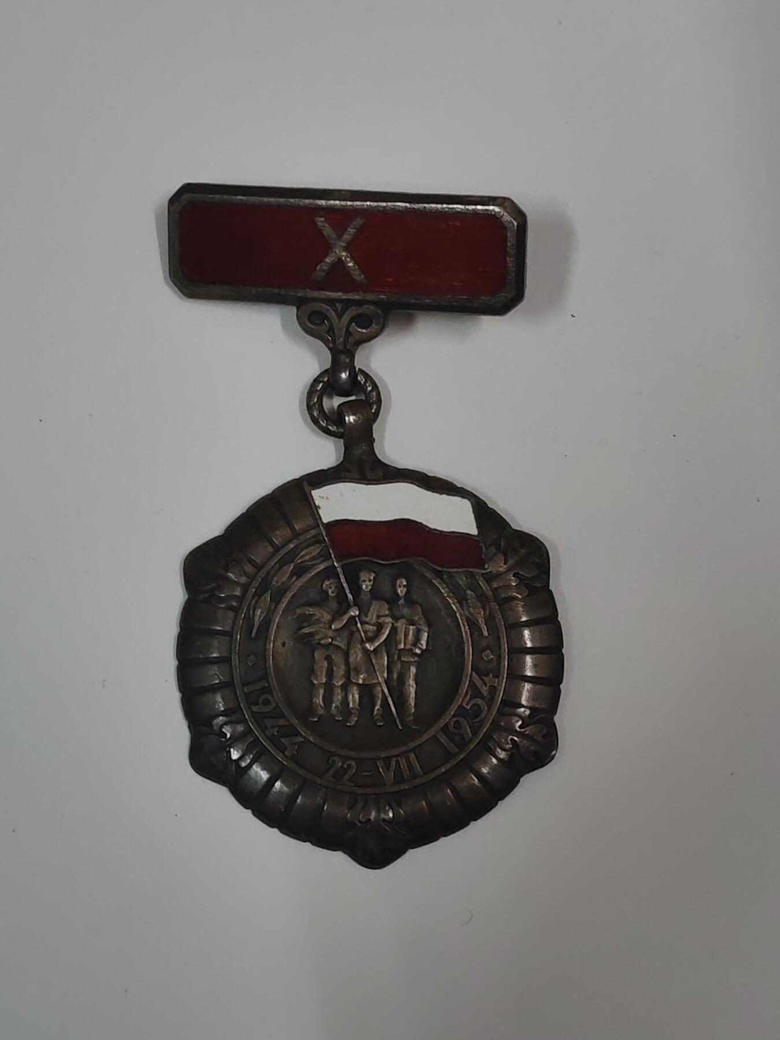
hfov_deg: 21.6
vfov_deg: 28.6
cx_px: 390
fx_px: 2043
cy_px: 520
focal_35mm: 68
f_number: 1.95
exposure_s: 1/50
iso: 500
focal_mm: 5.52
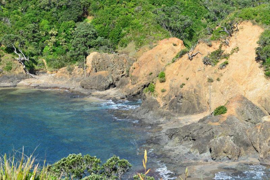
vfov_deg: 19.5
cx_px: 135
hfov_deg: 28.8
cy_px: 90
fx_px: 525
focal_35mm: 70
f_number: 10
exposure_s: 1/400
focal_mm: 70
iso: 250
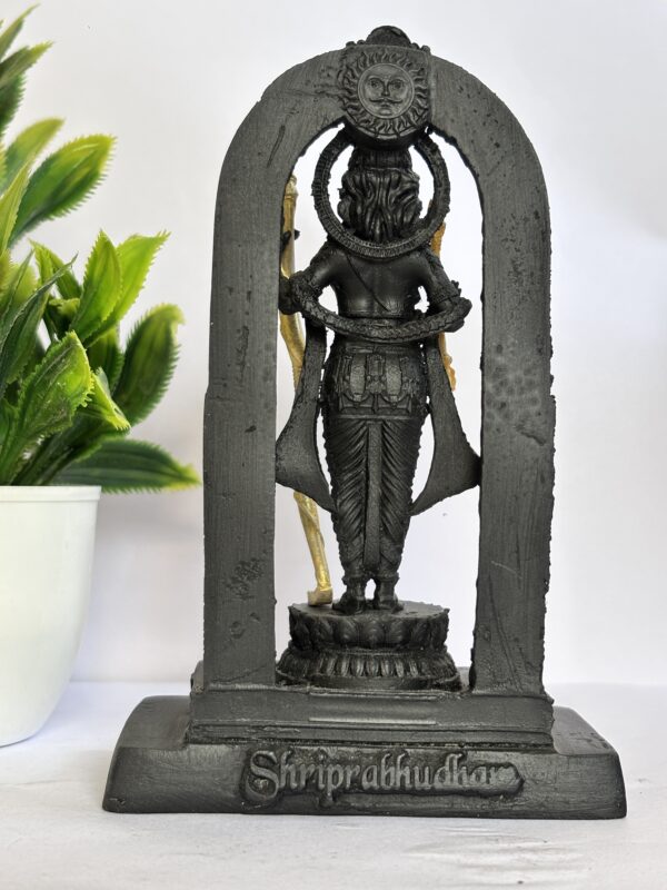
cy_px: 445
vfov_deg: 36.8
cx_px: 334
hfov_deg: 28.0
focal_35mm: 52
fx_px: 1336
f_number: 1.6
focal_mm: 5.96
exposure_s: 1/64
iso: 50
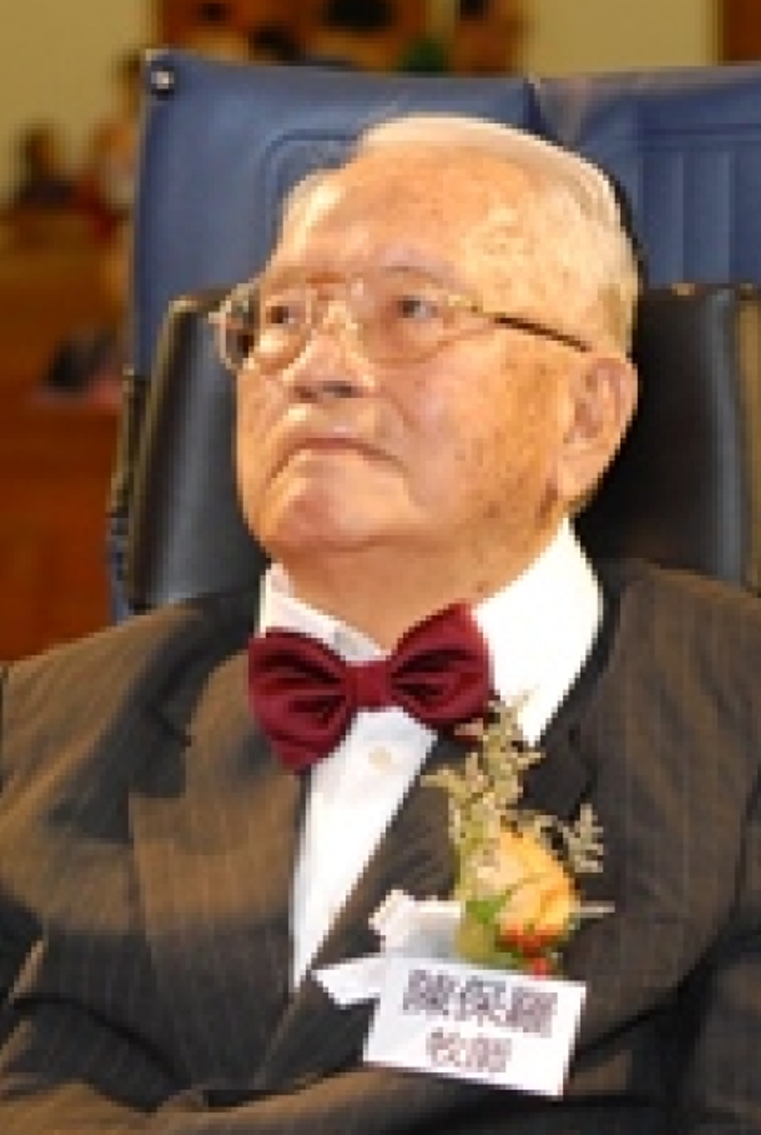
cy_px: 756
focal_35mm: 155
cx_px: 278
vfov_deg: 13.2
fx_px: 4892
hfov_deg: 8.9
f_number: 2.8
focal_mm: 55
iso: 400
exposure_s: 1/60
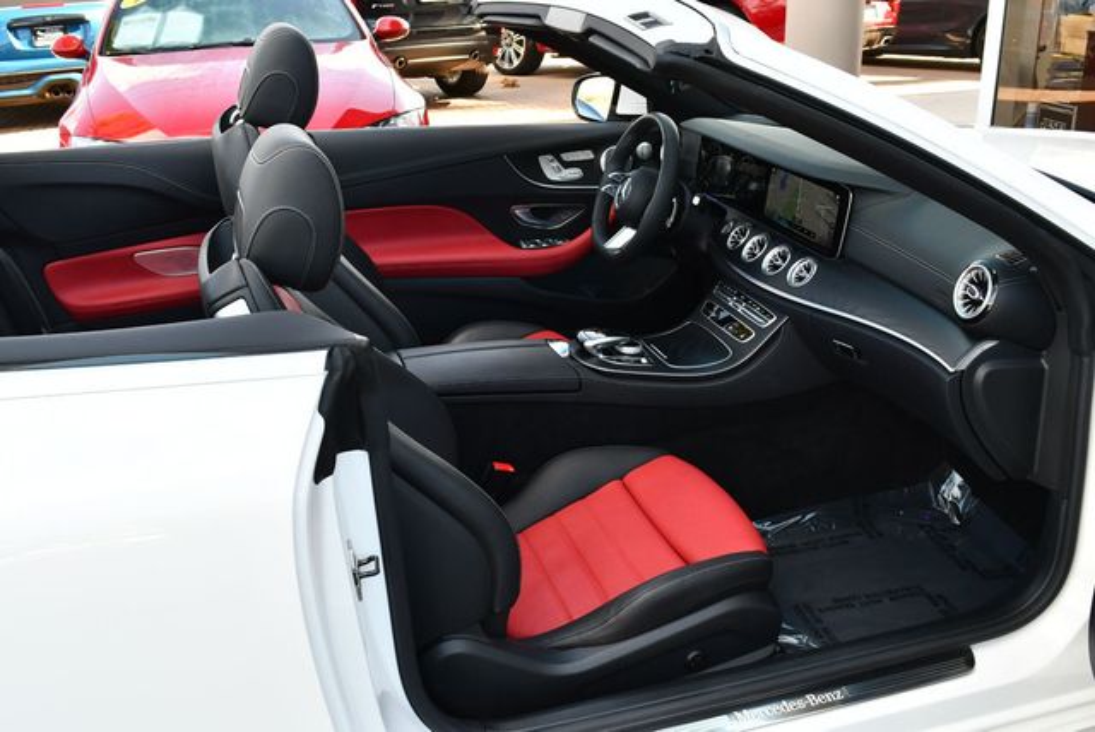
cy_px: 366
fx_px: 1096
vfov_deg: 36.9
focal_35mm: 36
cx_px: 548
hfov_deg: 53.1
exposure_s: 1/250
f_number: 5.6
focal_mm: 18
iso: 400
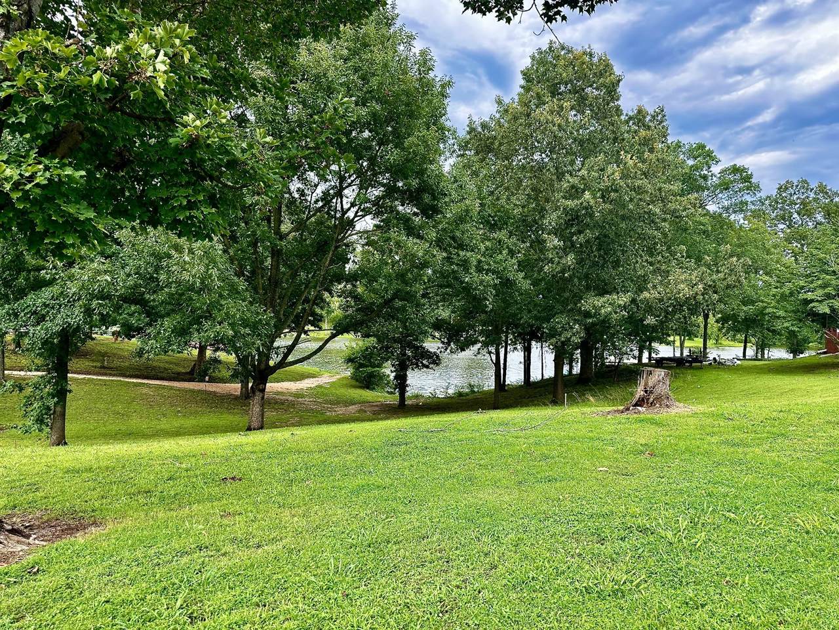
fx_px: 582
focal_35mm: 24
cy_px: 315
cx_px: 420
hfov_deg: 71.6
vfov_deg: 56.8
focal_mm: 6.86
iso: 80
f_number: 1.78
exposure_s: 1/513
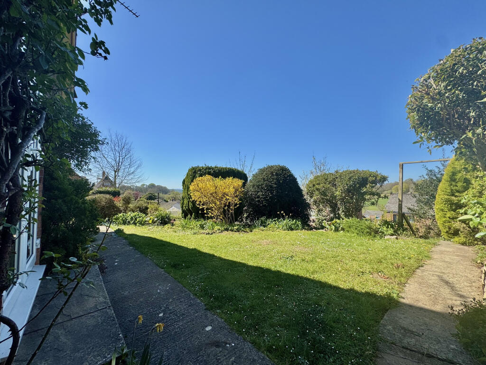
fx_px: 197
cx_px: 243
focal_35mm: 14
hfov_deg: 102.1
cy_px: 182
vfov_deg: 85.7
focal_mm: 2.22
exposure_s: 1/1709
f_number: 2.2
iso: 40
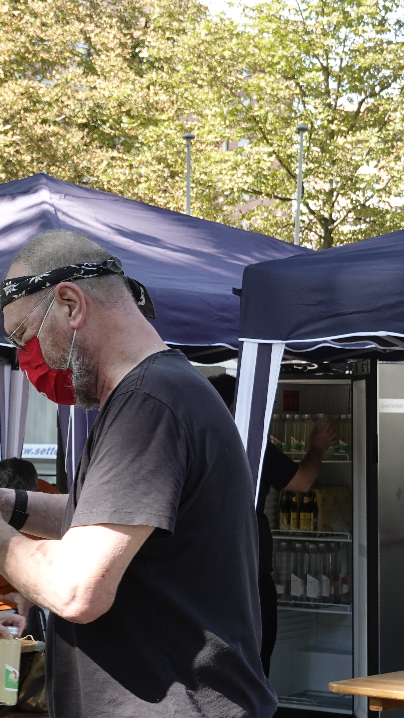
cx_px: 29
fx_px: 2037
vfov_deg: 20.0
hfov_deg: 11.2
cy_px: 381
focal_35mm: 107
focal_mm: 21.12
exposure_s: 1/100
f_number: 4
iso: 125
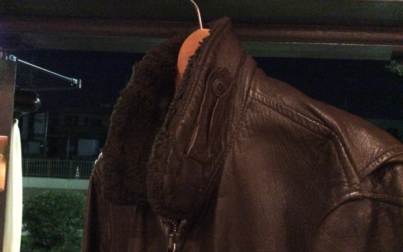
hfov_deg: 56.7
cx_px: 201
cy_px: 132
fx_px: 374
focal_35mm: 34
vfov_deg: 37.3
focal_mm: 3.3
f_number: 2.4
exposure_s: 1/17
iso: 800
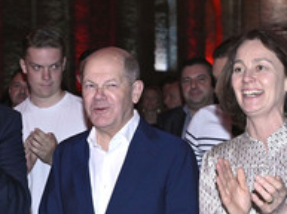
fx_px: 894
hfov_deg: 18.0
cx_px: 45
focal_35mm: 108
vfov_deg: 13.6
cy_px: 143
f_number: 5.6
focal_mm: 48
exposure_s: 1/200
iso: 3200
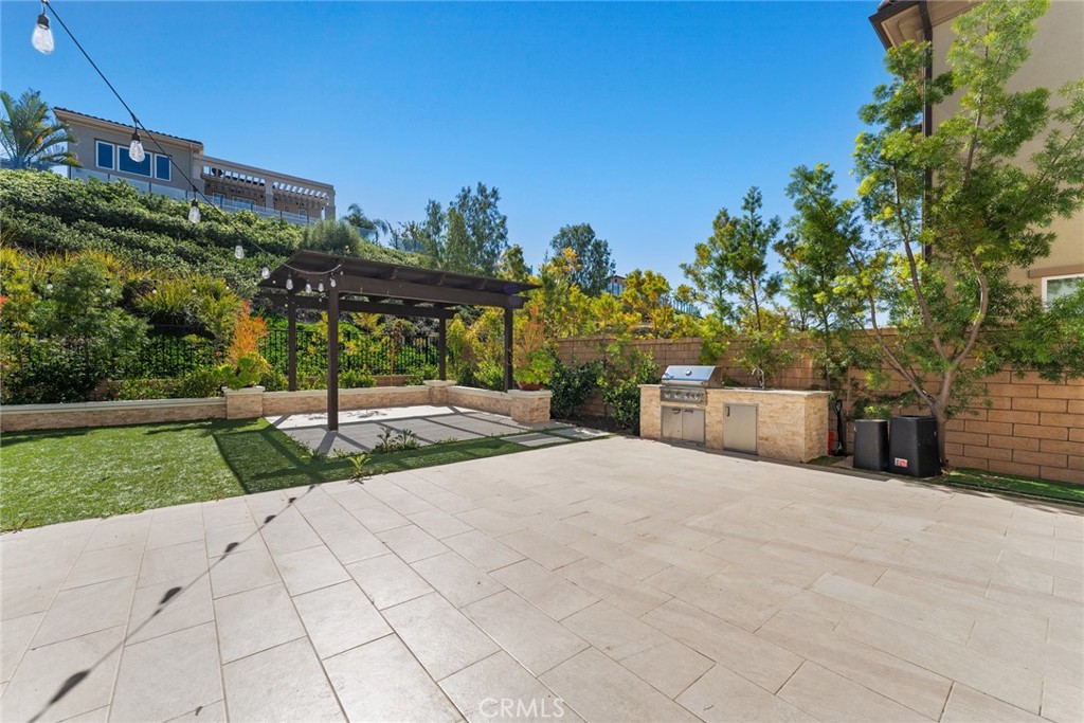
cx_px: 542
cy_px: 362
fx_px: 422
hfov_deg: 104.2
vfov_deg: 81.2
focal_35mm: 14
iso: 200
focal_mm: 14
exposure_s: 1/800
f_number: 6.3
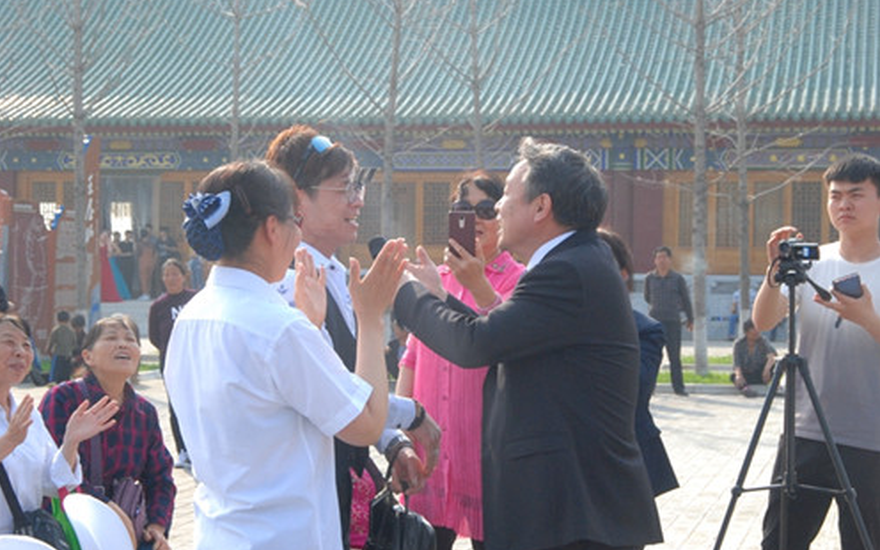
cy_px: 272
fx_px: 1847
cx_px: 438
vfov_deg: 16.9
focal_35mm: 77
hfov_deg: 26.8
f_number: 10
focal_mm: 50
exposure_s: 1/400
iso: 800
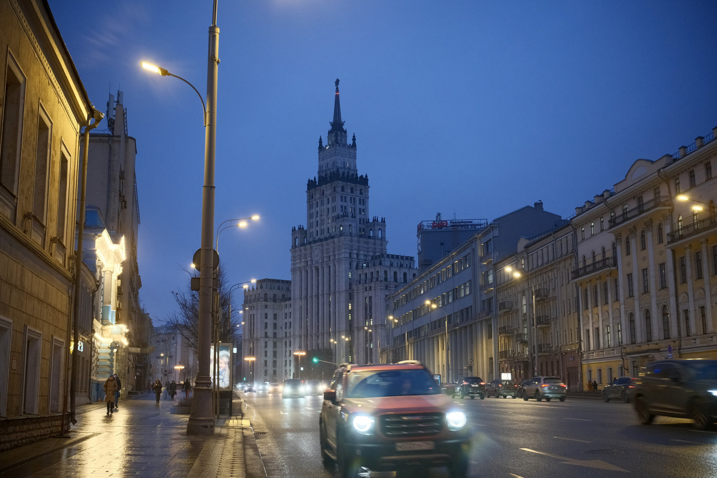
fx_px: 816
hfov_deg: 47.4
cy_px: 239
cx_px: 358
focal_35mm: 41
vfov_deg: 32.6
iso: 2000
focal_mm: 27
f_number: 3.6
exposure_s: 1/52
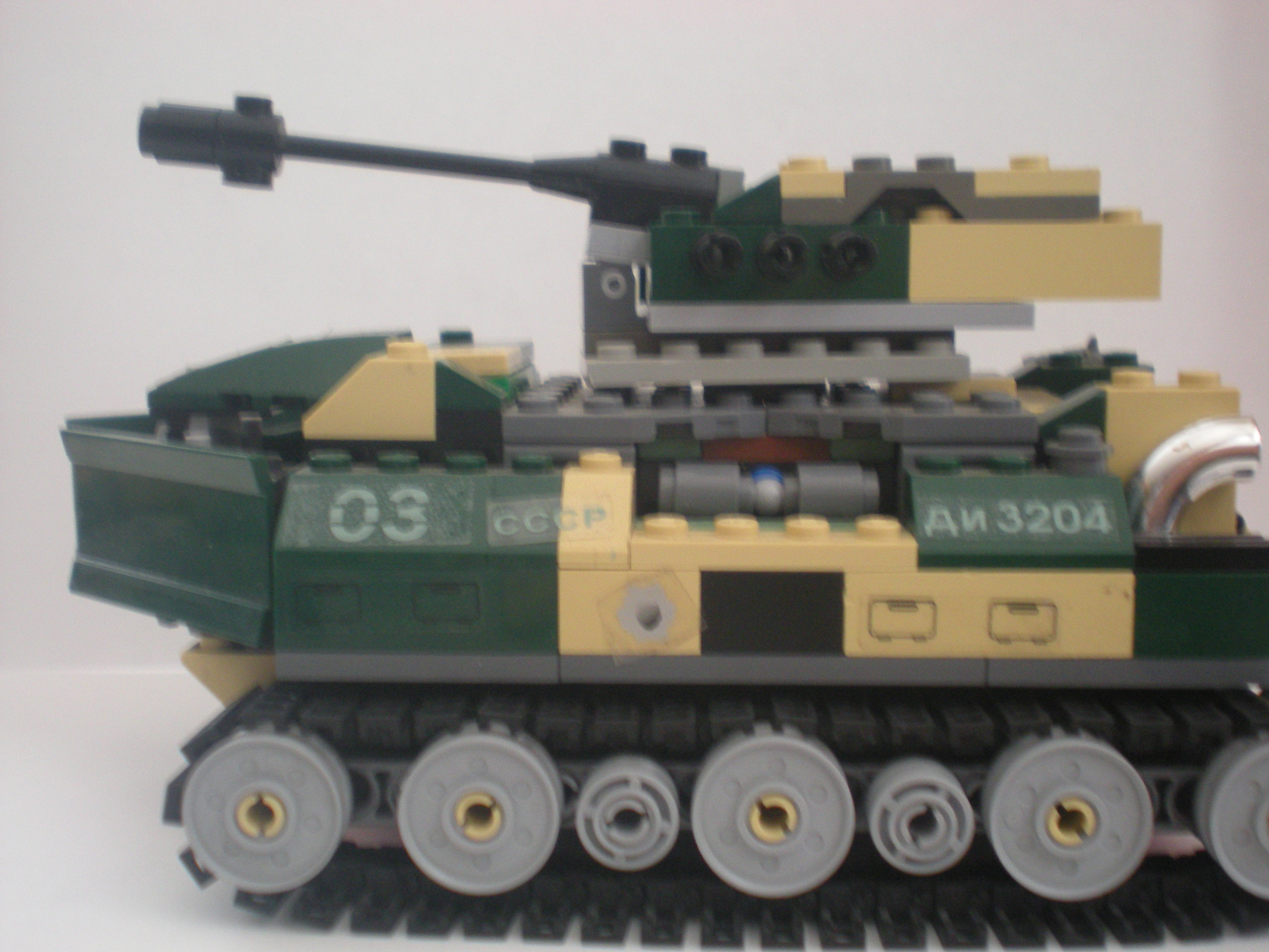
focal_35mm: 46
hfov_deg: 41.2
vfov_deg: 31.5
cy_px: 489
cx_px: 661
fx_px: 1686
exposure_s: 1/9.6
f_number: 3.5
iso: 200
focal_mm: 7.4
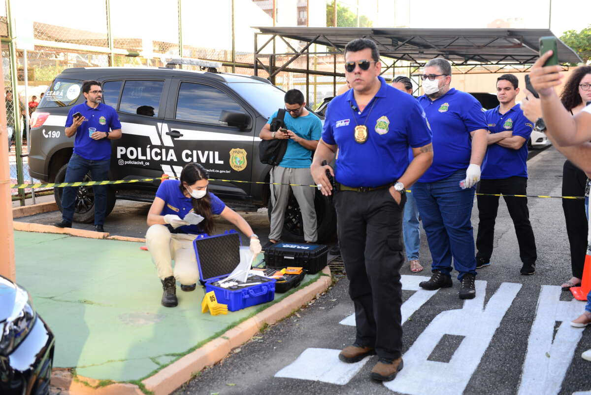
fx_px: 690
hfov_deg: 46.4
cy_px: 198
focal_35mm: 42
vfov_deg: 31.9
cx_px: 296
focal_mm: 42
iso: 250
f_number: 3.5
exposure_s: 1/250
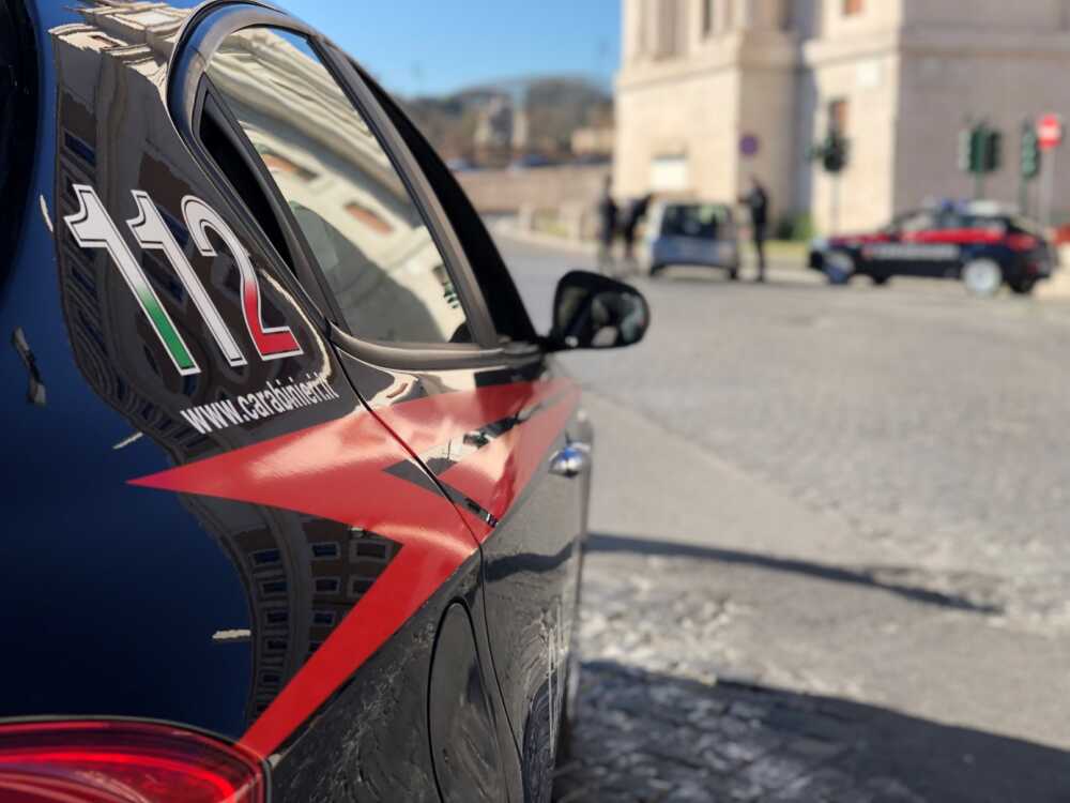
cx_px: 535
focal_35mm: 52
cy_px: 402
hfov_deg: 36.8
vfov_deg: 28.0
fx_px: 1607
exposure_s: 1/425
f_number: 2.4
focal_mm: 6
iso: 16
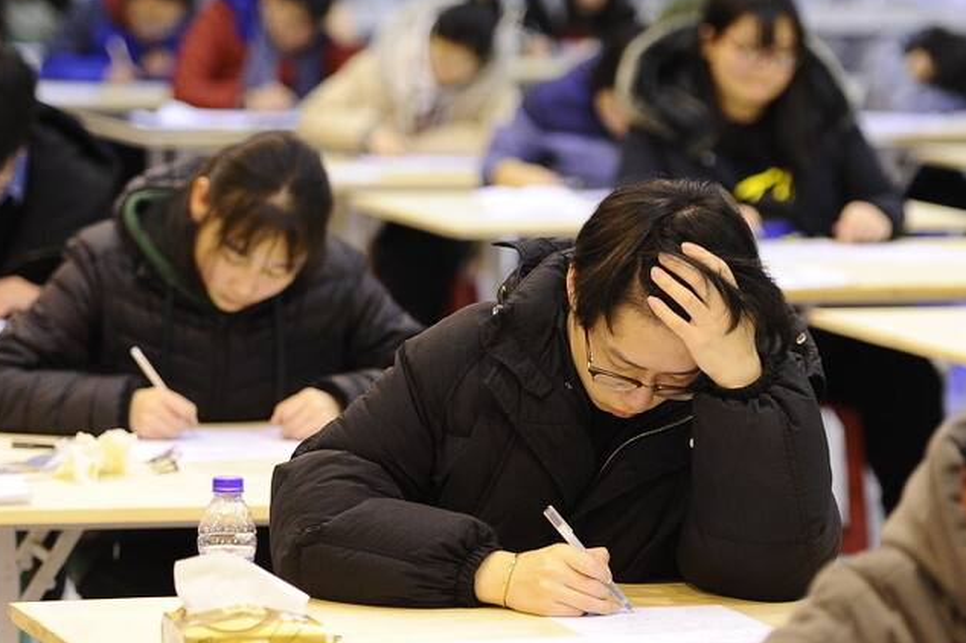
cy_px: 473
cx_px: 564
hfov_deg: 10.7
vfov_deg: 7.1
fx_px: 5176
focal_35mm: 193
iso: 2000
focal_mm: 102
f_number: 3.2
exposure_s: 1/160
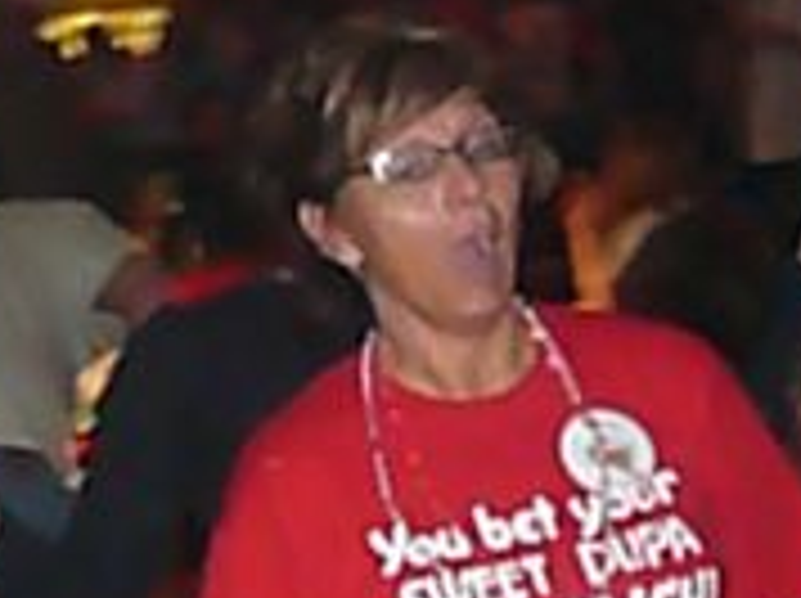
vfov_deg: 11.4
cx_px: -45
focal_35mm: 128
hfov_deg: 15.1
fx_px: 2958
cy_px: -40
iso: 800
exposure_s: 1/30
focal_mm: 5.2
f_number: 2.8
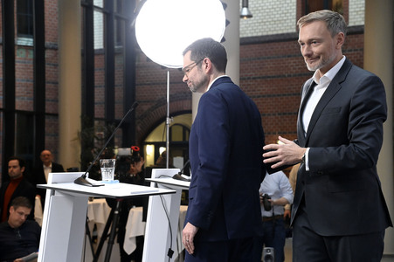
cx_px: 197
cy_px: 131
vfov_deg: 19.4
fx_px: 766
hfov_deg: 28.9
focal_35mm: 70
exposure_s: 1/400
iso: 8000
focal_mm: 70
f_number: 5.6
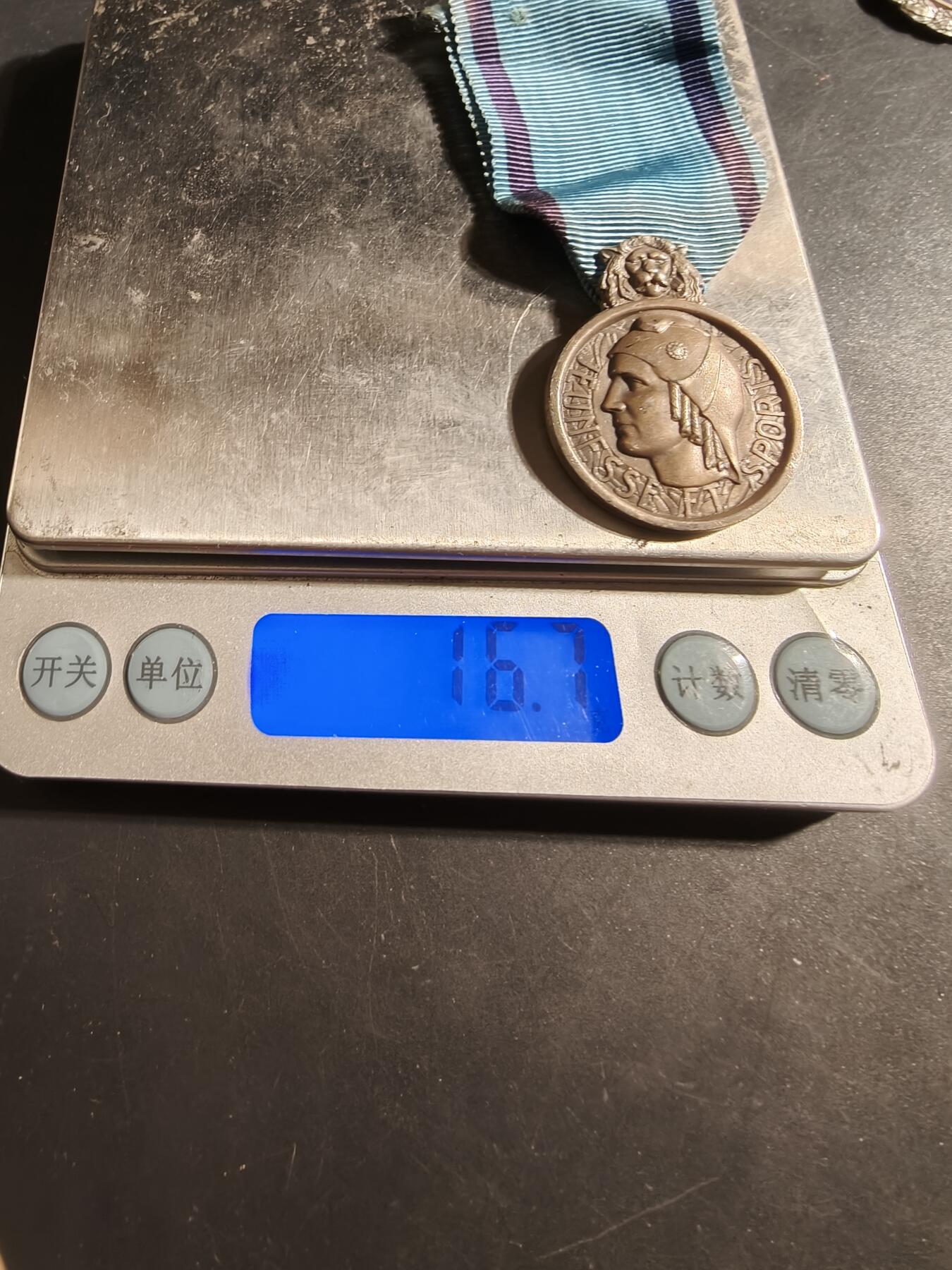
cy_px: 635
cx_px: 476
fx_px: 843
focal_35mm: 23
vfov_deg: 73.9
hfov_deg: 58.9
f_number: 2
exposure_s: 1/51.3
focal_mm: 2.32
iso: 160
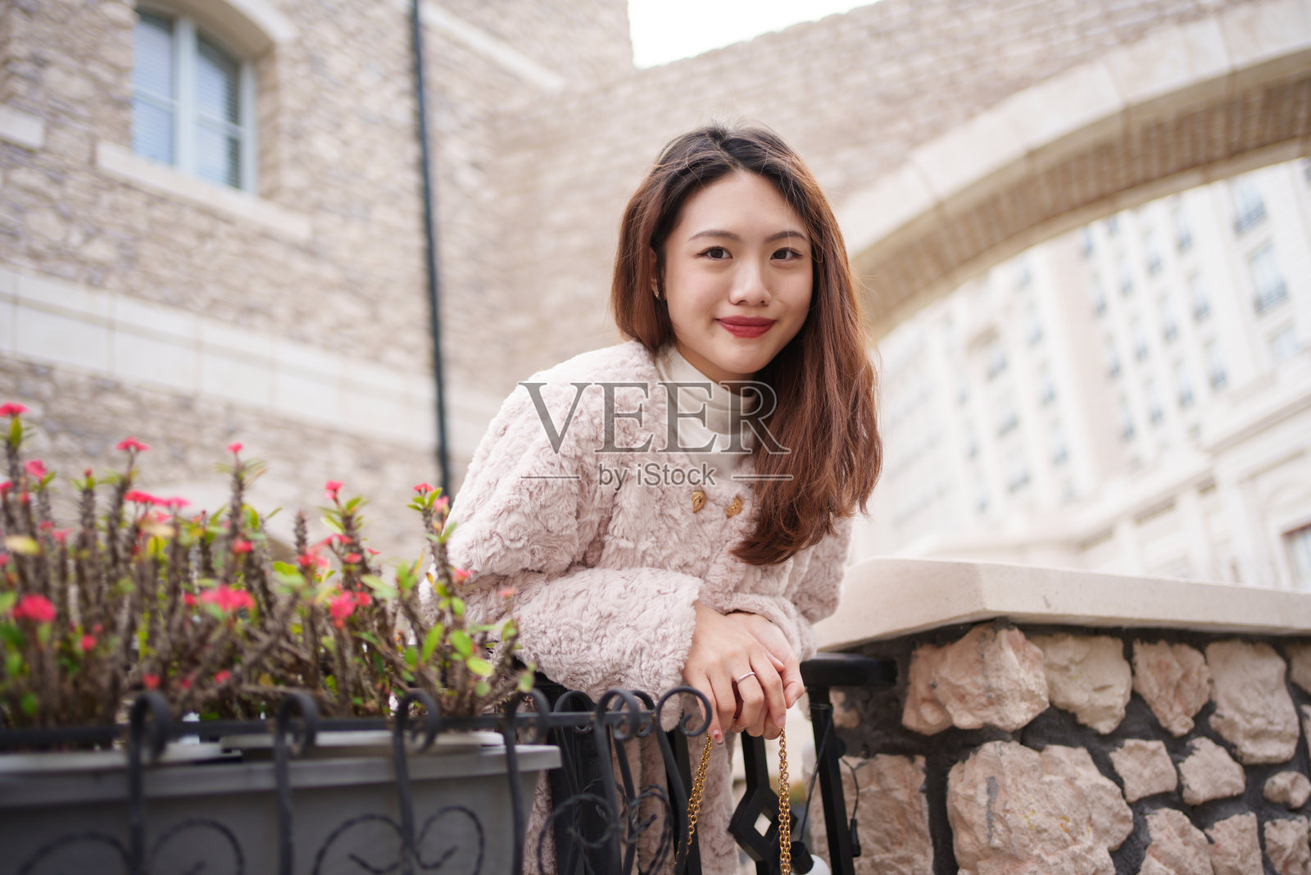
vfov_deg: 37.9
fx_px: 1275
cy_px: 438
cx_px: 656
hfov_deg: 54.4
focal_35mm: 35
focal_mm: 35
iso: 100
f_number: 1.8
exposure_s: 1/640
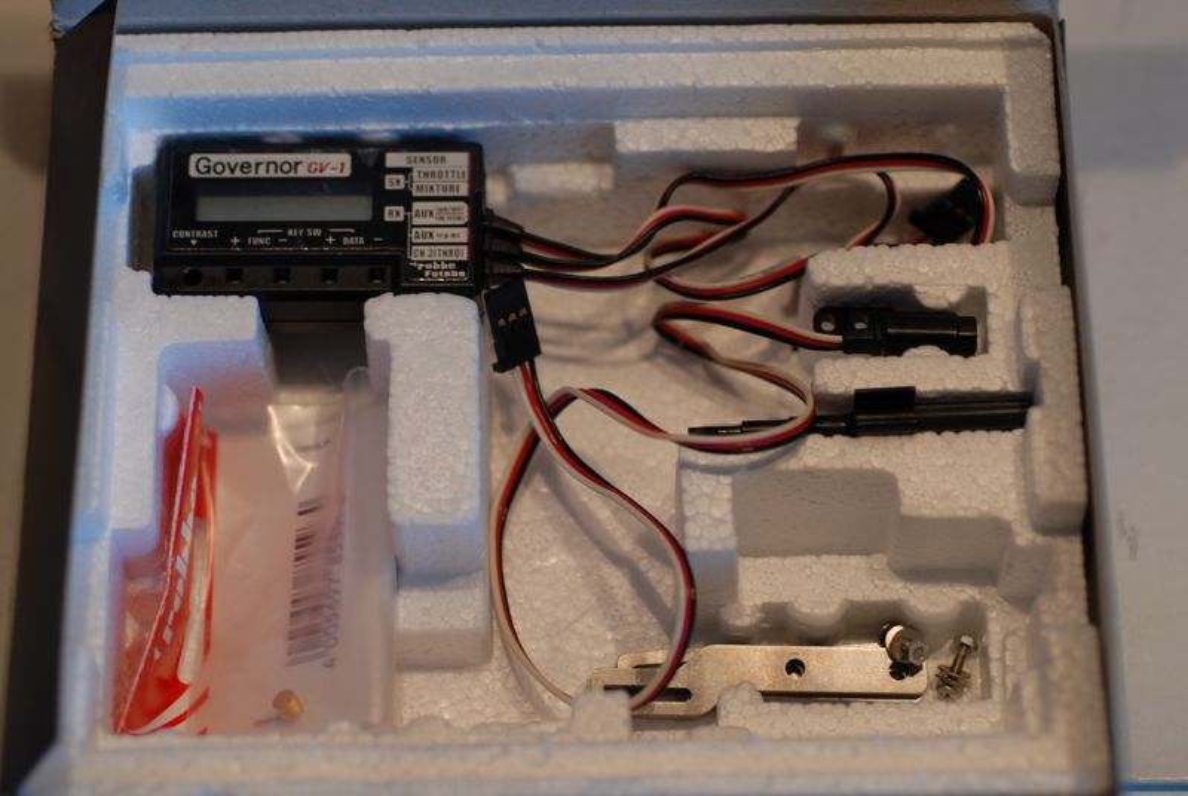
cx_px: 594
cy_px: 398
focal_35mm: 90
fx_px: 2974
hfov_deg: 22.6
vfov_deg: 15.2
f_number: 3.3
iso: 200
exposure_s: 1/45
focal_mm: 60
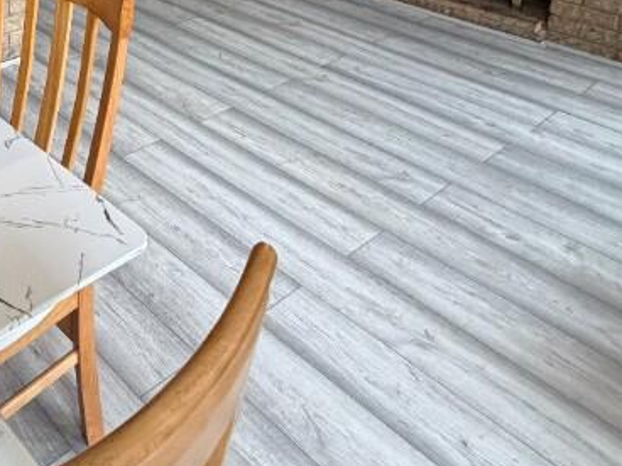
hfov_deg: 39.8
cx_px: -49
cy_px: -145
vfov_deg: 29.4
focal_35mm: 39
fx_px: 701
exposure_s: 1/98
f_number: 2.2
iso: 320
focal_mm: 2.22
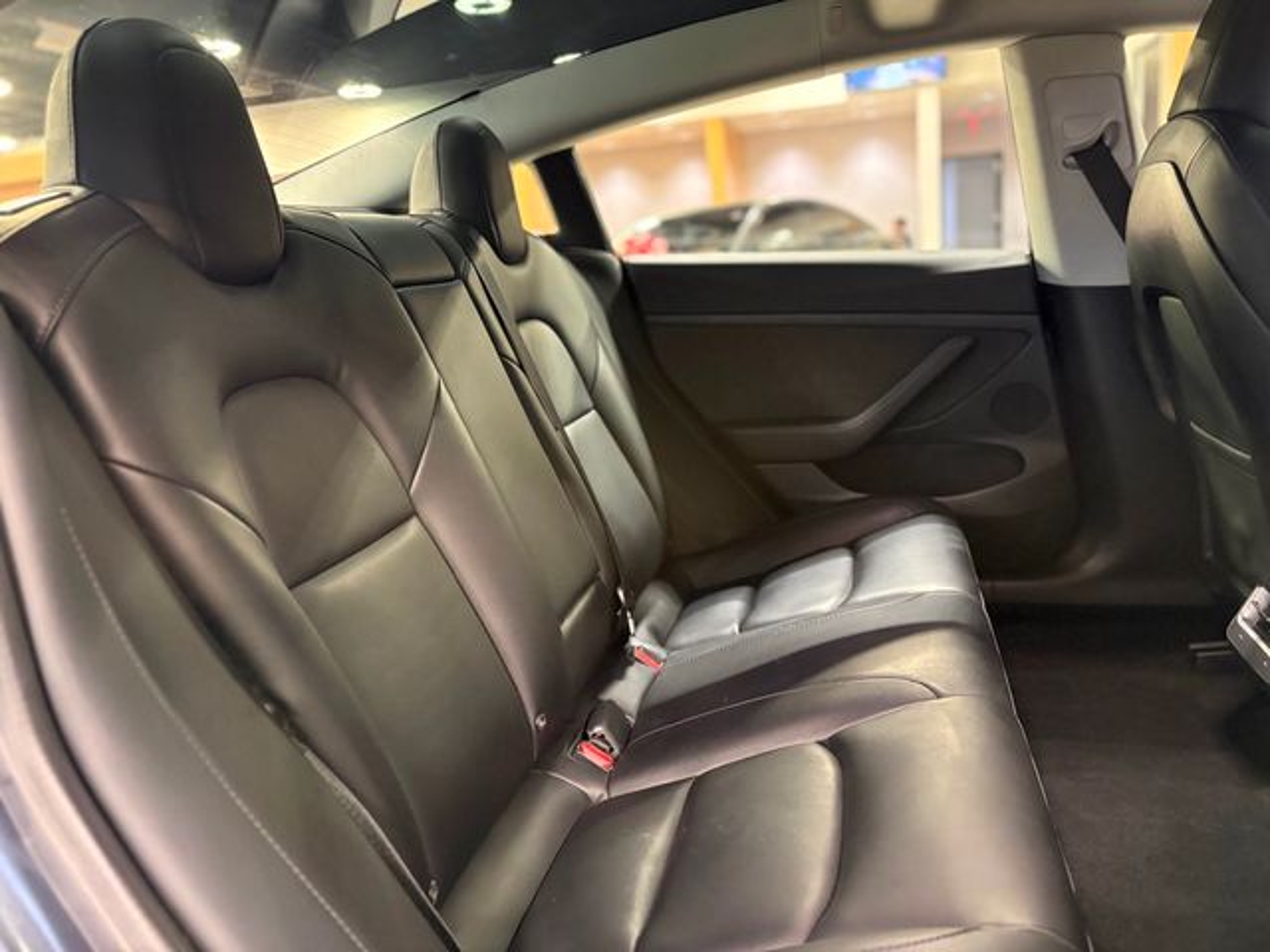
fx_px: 954
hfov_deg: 67.3
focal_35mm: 26
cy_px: 476
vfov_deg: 53.1
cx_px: 635
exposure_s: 1/30
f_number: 1.6
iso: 500
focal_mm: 5.96
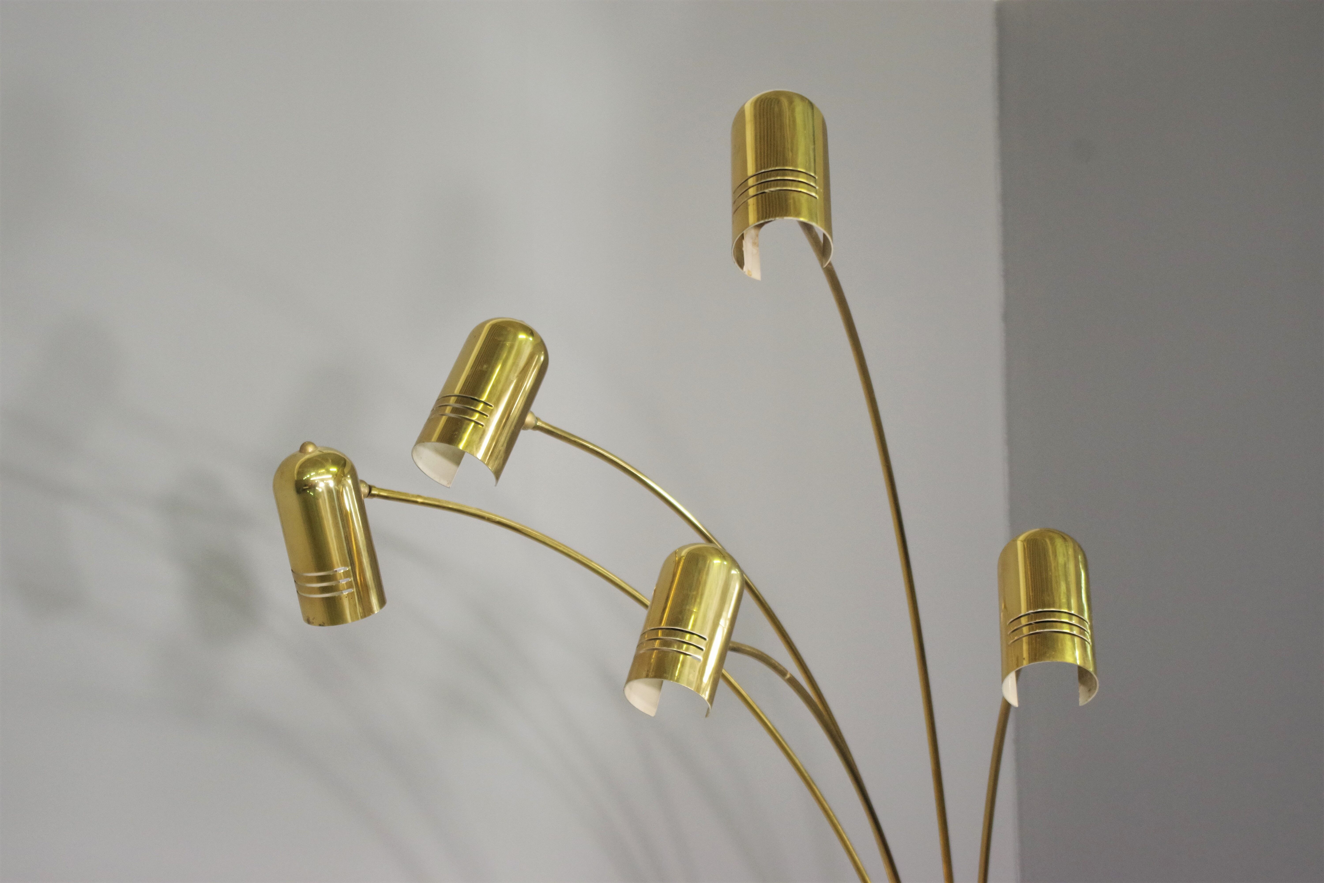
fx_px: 2758
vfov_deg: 18.2
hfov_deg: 27.0
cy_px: 442
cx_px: 662
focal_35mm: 75
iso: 1600
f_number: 5.6
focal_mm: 50
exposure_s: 1/50
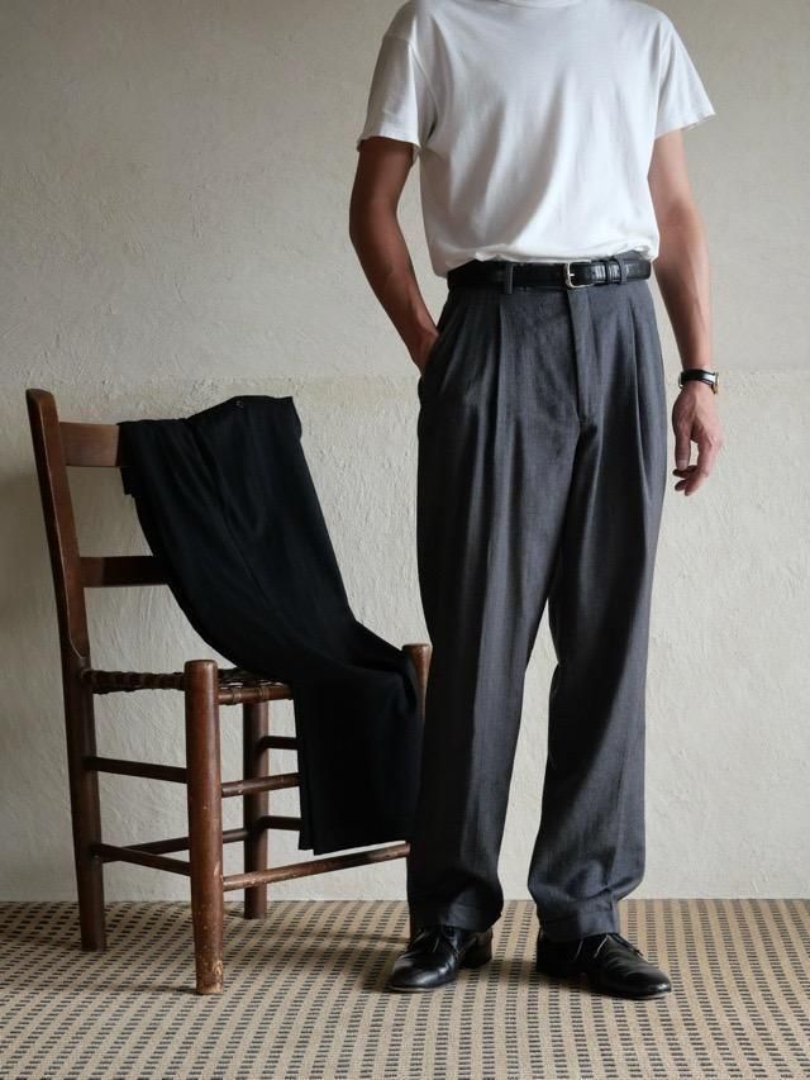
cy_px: 540
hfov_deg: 23.7
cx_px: 405
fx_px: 1934
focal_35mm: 62
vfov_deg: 31.2
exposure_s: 1/80
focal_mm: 31
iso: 500
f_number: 3.7
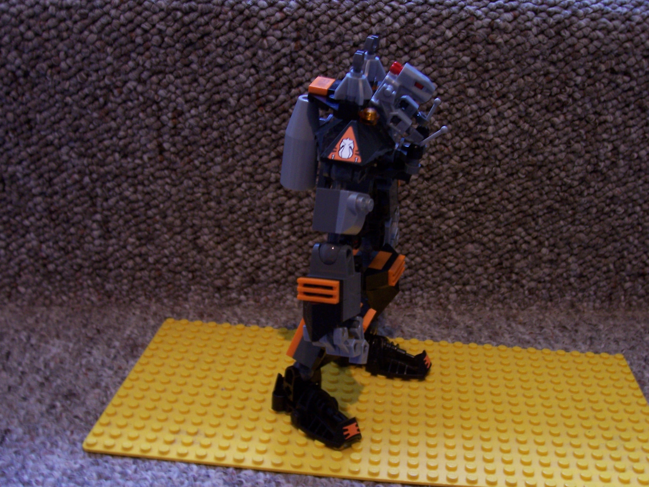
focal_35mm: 42
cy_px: 244
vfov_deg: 34.3
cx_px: 324
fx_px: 787
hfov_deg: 44.8
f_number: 3
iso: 160
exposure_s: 1/8
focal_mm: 7
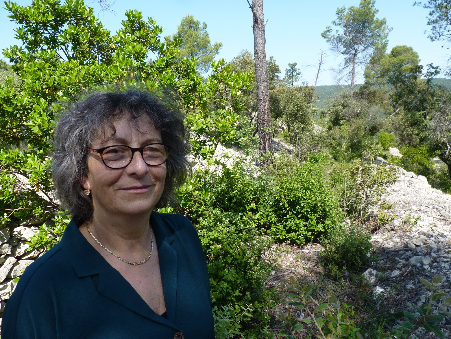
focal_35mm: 27
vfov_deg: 51.4
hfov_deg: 65.3
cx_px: 226
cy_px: 170
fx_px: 352
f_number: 4
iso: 80
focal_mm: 4.8
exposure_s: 1/250
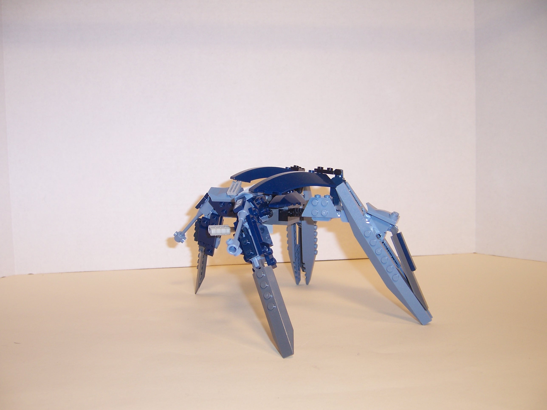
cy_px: 205
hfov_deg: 51.4
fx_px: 569
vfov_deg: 39.7
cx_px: 274
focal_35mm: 36
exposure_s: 1/200
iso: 80
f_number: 2.8
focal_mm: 6.2
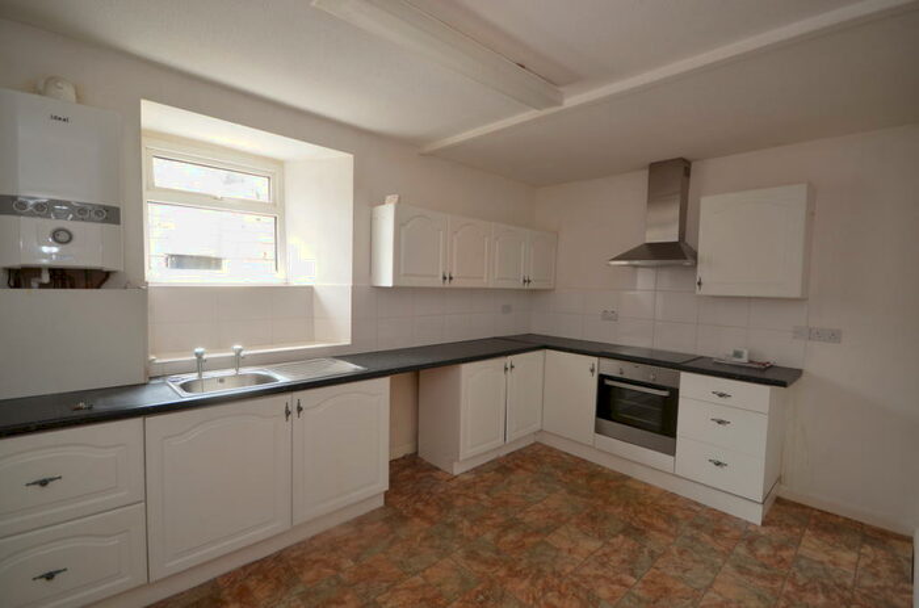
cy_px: 304
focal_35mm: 16
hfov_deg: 95.1
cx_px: 460
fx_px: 420
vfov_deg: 71.8
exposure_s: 1/60
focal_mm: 11
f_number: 4.2
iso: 220
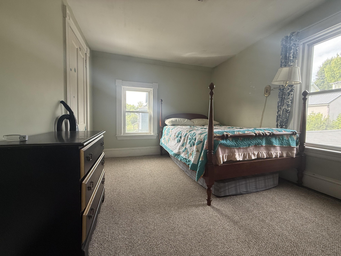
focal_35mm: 14
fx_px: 138
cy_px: 128
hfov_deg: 102.1
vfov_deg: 85.7
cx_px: 170
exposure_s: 1/99
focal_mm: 2.22
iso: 100
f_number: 2.2
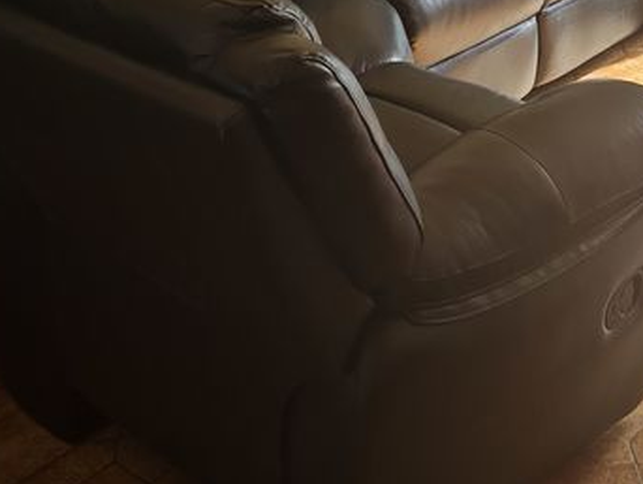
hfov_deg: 25.3
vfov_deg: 17.9
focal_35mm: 76
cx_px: 500
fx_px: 1413
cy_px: -179
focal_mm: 5.4
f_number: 1.8
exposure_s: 1/217
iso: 50
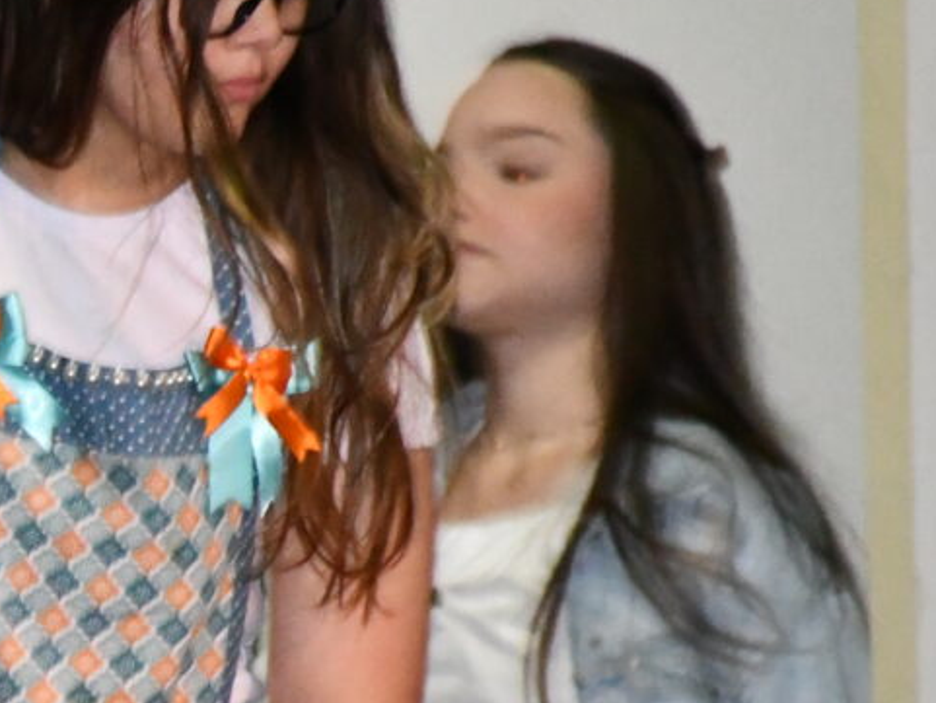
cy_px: 594
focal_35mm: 806
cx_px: -393
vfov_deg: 1.8
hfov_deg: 2.5
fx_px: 21799
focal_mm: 140
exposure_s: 1/60
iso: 6400
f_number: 5.6
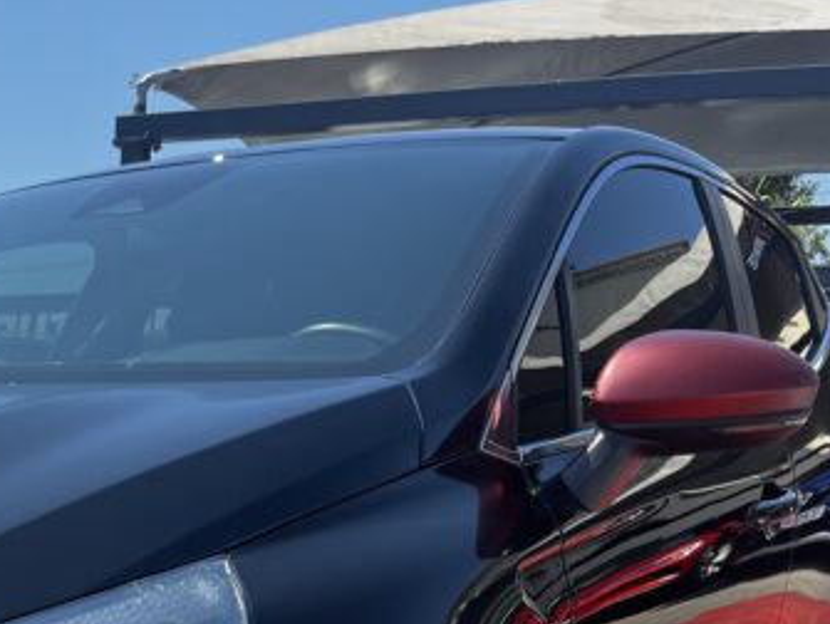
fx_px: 1488
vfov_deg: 22.0
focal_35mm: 62
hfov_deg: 28.8
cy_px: 735
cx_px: -35
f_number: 1.6
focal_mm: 5.1
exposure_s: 1/1422
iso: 50
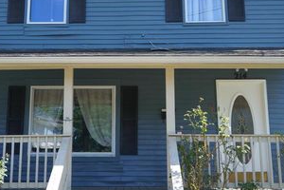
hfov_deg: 36.1
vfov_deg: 24.5
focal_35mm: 55
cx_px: 117
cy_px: 68
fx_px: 434
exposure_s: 1/250
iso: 100
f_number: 4
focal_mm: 33
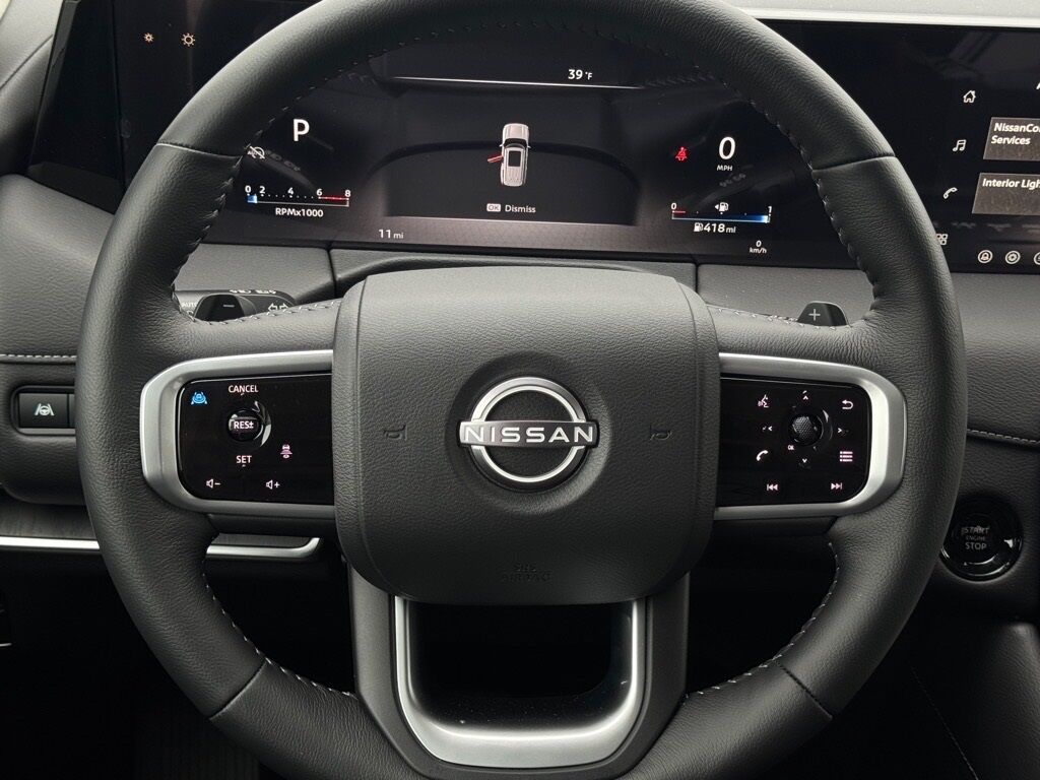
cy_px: 390
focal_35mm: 48
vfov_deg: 30.3
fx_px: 1442
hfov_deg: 39.7
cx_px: 520
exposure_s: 1/121
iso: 50
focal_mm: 6.76
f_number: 1.78
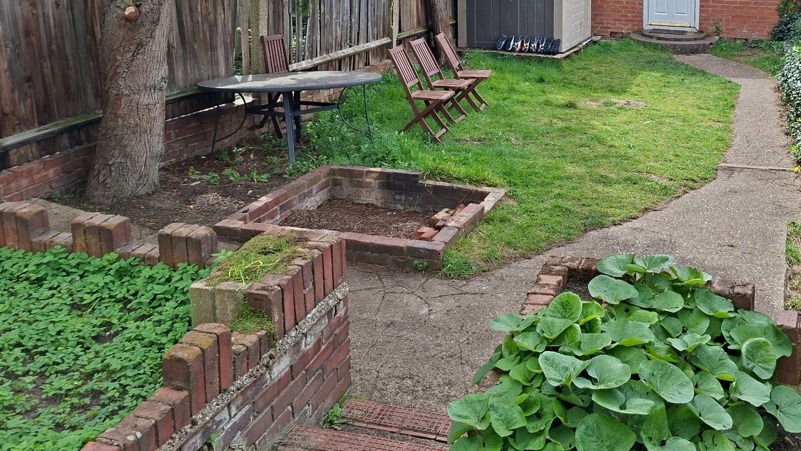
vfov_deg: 28.8
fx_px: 828
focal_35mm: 39
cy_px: 20
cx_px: 586
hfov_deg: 49.8
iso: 50
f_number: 1.8
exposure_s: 1/1130
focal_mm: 5.54
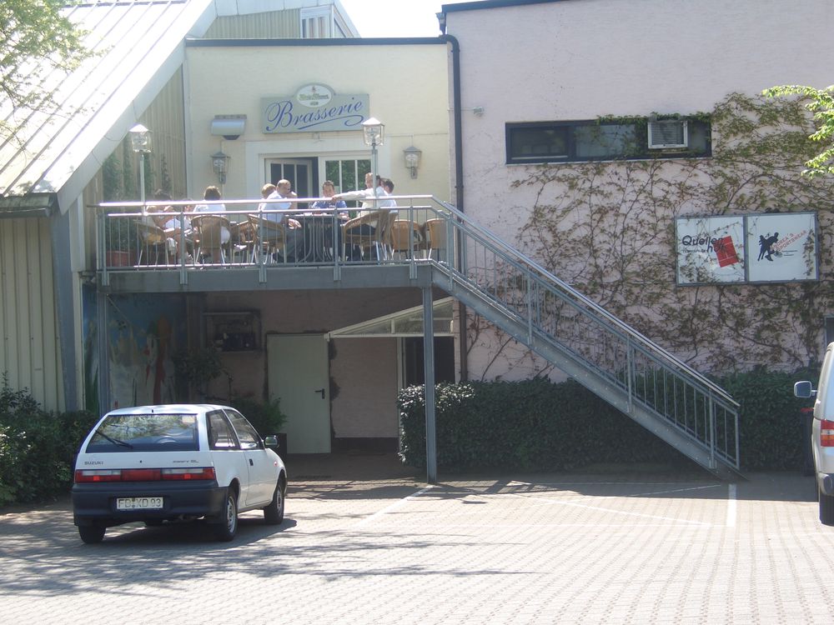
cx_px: 417
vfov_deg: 19.4
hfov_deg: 25.7
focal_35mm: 76
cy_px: 312
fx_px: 1831
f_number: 3.5
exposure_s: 1/250
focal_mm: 16.33
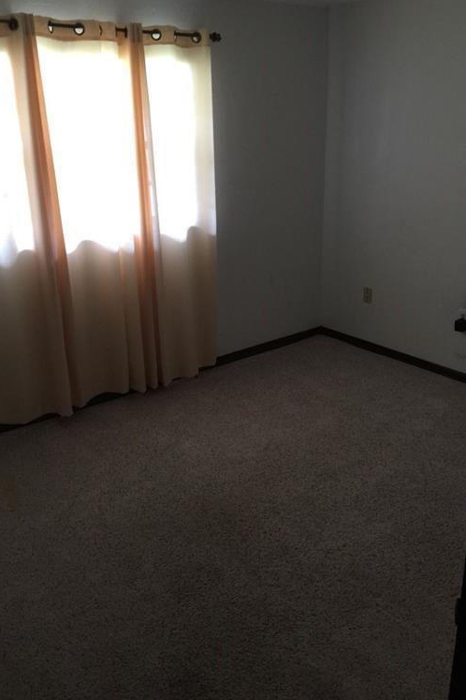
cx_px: 241
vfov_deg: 60.3
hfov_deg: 42.3
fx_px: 602
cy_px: 346
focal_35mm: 31
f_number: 2.2
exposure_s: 1/8
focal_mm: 4.15
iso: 125
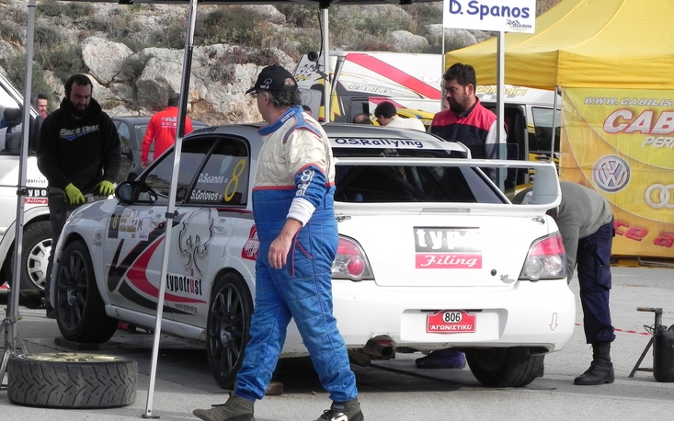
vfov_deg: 8.5
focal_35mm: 154
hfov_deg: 13.6
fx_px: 2829
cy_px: 248
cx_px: 339
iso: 160
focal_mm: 25.7
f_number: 6.3
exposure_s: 1/512
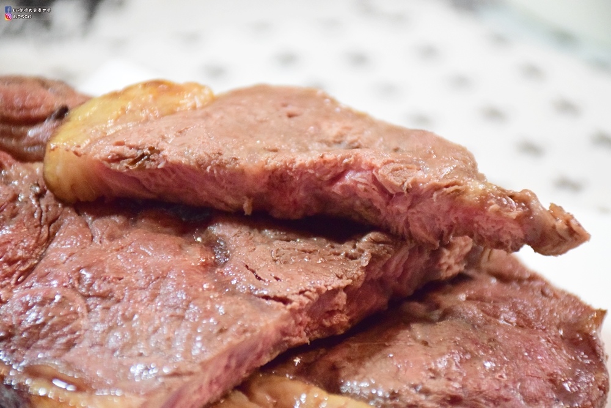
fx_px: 2953
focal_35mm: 174
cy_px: 204
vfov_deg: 7.9
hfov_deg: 11.8
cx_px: 306
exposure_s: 1/640
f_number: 6.3
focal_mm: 116
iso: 12800
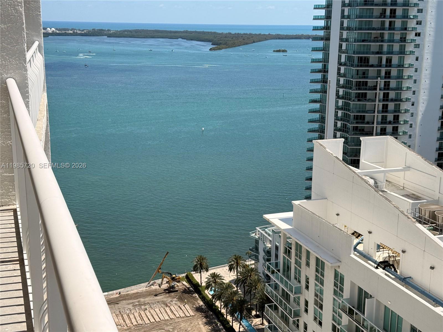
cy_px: 166
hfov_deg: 39.7
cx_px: 222
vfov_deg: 30.3
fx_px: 614
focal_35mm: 48
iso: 80
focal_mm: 6.76
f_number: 1.78
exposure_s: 1/7143
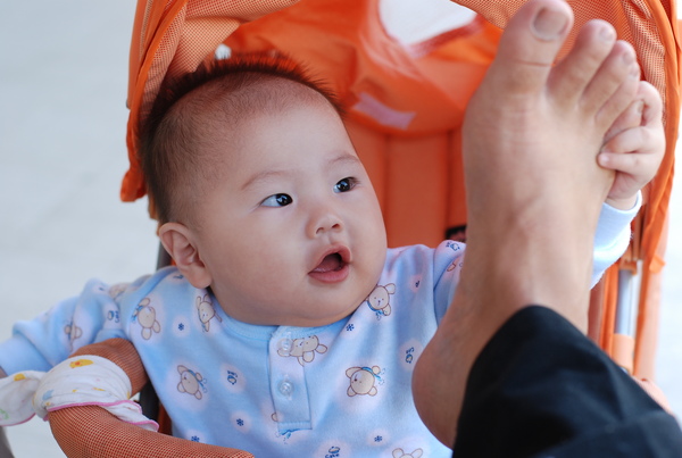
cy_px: 229
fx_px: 1424
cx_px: 341
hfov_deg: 26.9
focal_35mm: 75
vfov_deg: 18.3
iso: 200
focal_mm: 50
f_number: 3.5
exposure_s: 1/160
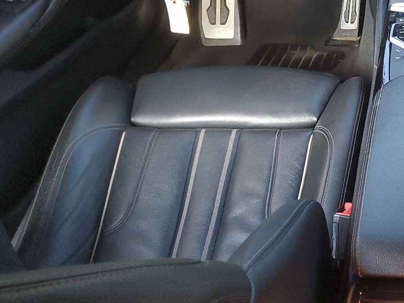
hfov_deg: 31.3
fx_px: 653
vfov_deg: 25.6
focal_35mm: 56
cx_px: 420
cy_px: 57
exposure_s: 1/50
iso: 289
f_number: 1.5
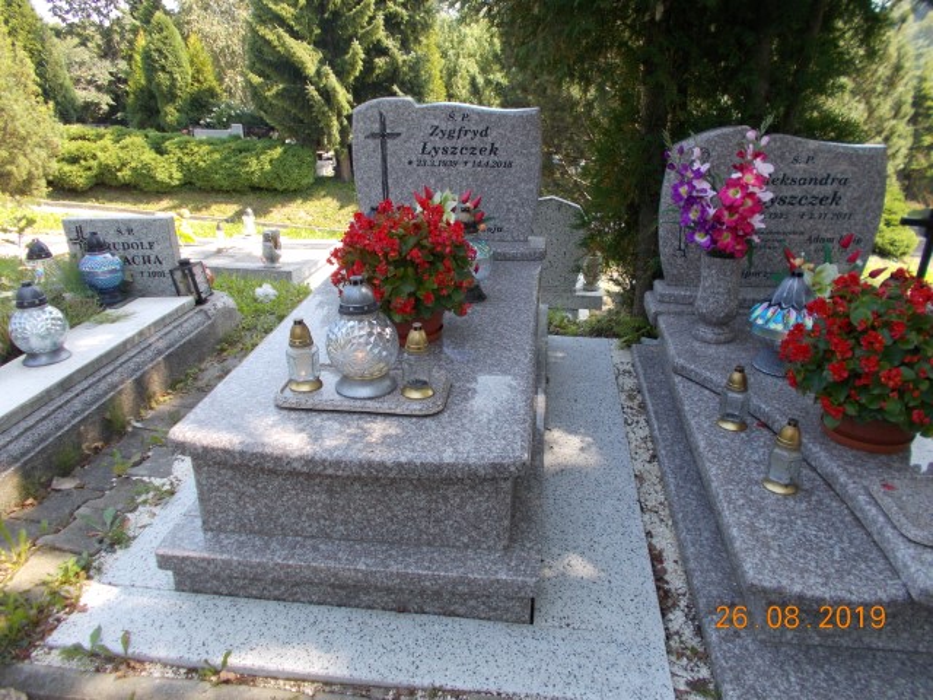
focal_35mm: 26
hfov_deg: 67.3
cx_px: 466
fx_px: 701
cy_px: 350
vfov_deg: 53.1
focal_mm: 4.6
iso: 80
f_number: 3.2
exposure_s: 1/160
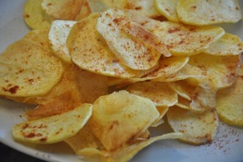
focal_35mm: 158
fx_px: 1062
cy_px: 81
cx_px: 122
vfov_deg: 8.7
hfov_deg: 13.1
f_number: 5.6
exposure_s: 1/30
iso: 720
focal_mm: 105
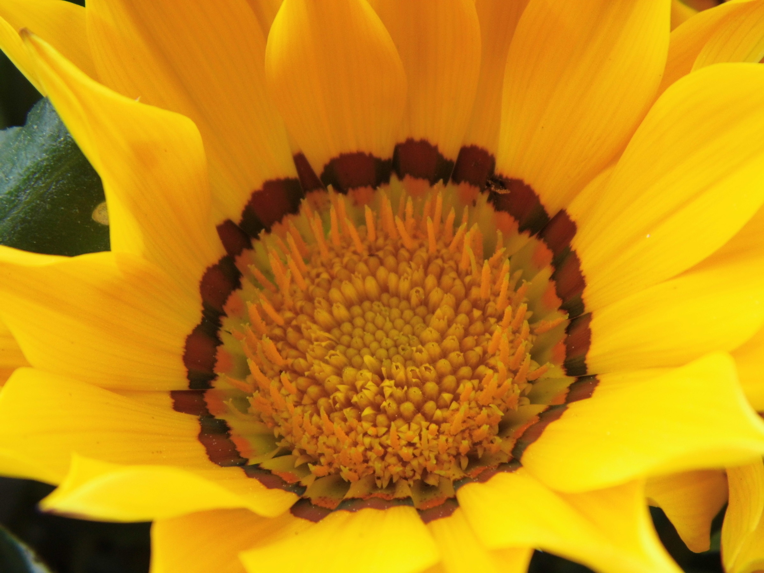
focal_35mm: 106
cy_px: 286
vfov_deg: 14.0
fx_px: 2339
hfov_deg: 18.5
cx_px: 382
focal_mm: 19
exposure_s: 1/80
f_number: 4.5
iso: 100
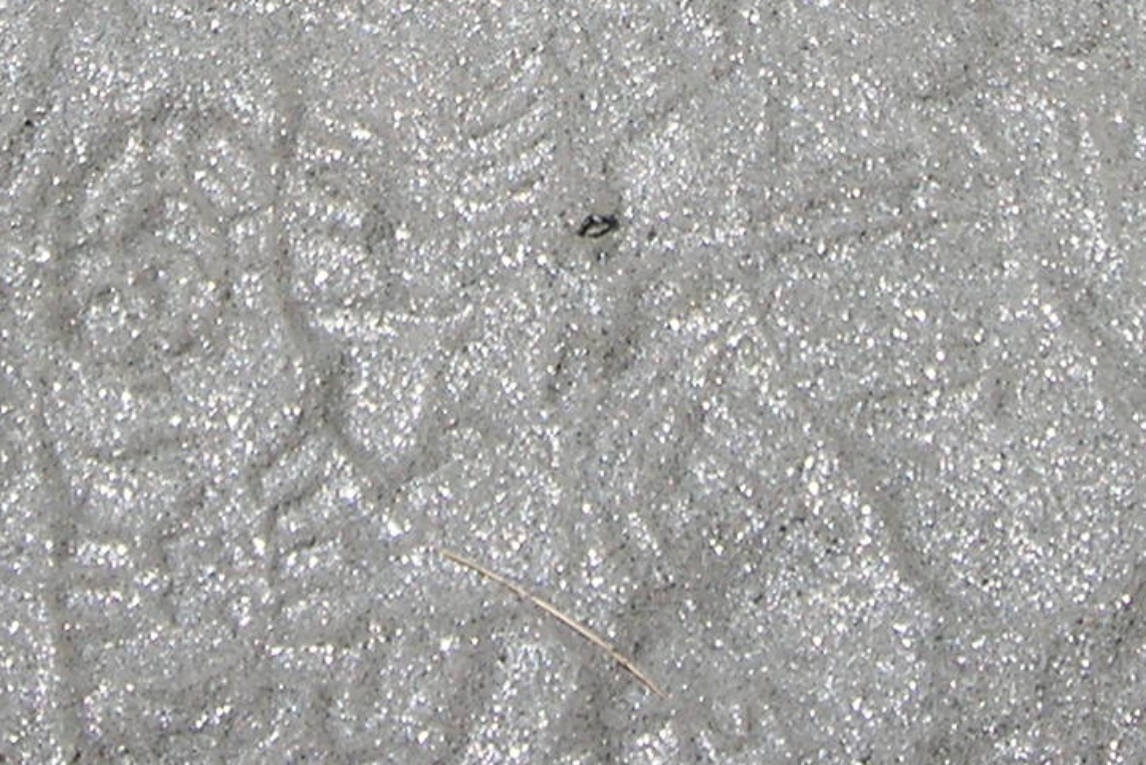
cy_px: -571
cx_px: 480
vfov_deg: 9.3
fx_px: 4521
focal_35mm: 142
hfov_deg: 14.4
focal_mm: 6.3
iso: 50
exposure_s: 1/223
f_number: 6.4
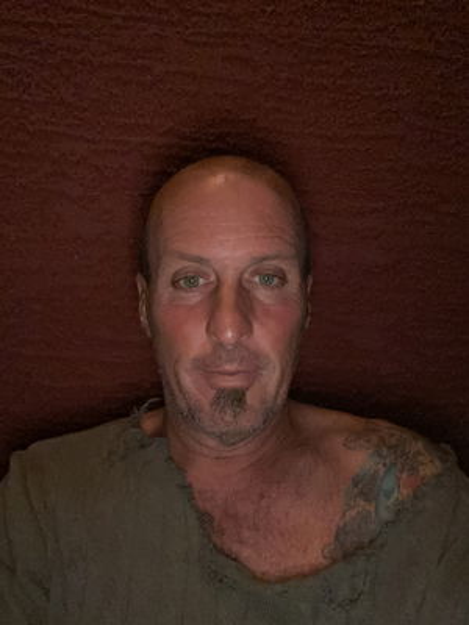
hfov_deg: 46.8
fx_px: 542
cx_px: 234
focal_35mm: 30
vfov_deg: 60.0
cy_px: 312
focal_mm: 2.71
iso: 1250
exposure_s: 1/16
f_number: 2.2
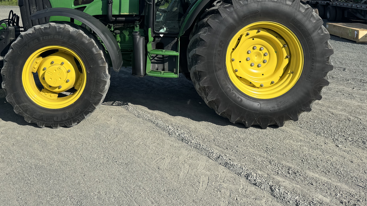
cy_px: 6
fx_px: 389
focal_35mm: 40
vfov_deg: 28.1
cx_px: 137
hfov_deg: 50.0
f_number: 1.78
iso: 80
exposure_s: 1/4950
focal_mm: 6.76
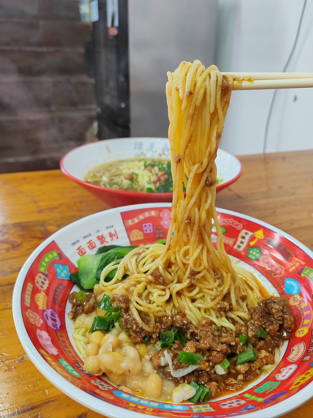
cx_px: 156
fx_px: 326
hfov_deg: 51.4
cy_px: 209
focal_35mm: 27
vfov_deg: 65.3
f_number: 1.9
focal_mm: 5.52
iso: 320
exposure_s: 1/100
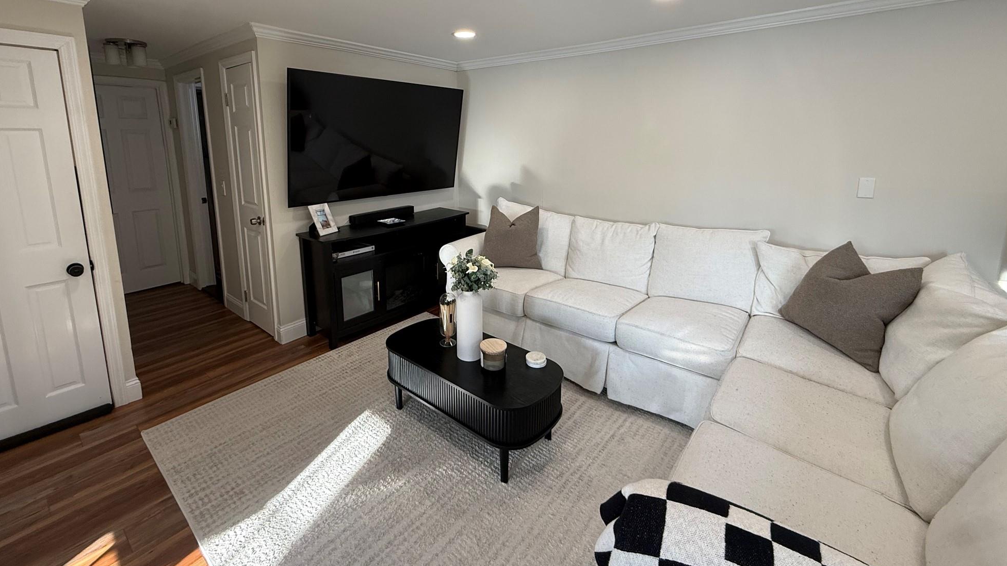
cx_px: 485
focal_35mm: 16
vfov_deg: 65.9
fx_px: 427
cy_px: 206
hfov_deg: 99.3
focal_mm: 2.22
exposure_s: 1/120
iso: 125
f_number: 2.2
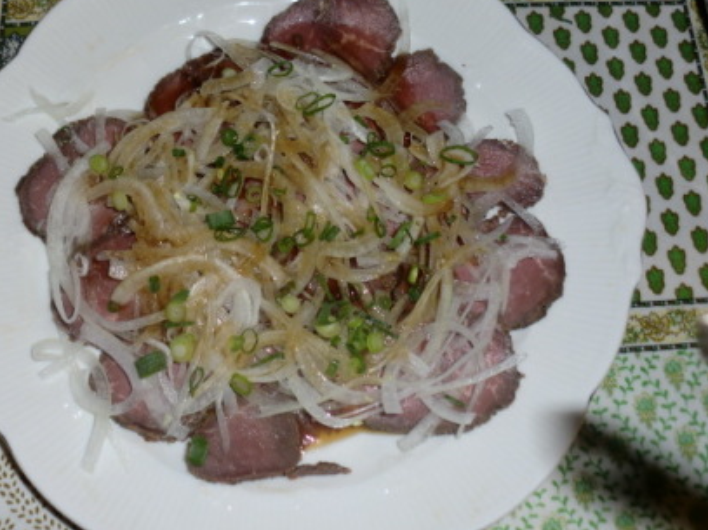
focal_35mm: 43
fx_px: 879
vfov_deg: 33.5
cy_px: 216
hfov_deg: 43.7
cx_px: 292
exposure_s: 1/40
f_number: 3.1
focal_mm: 6.3
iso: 64
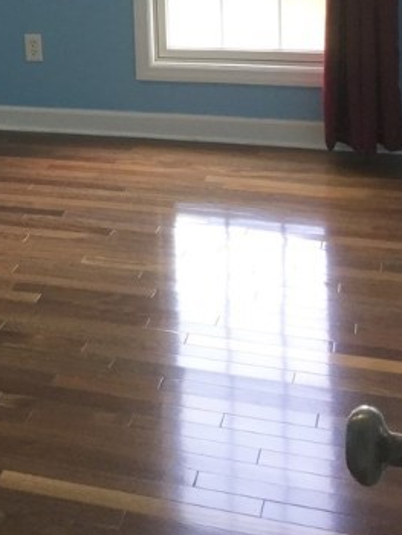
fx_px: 1052
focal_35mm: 68
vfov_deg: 27.0
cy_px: 6
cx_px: -17
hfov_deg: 20.8
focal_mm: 3.3
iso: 50
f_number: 2.4
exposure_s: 1/30
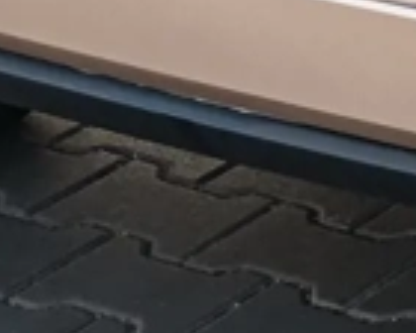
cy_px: -458
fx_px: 2056
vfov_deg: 8.5
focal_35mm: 167
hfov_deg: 10.0
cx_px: 1019
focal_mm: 5.59
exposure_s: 1/101
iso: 163
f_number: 1.88
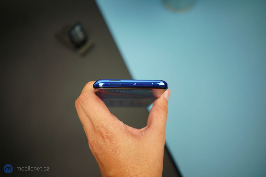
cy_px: 88
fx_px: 259
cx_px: 133
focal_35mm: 35
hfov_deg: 54.4
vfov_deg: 37.9
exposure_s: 1/250
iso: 250
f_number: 2.8
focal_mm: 35
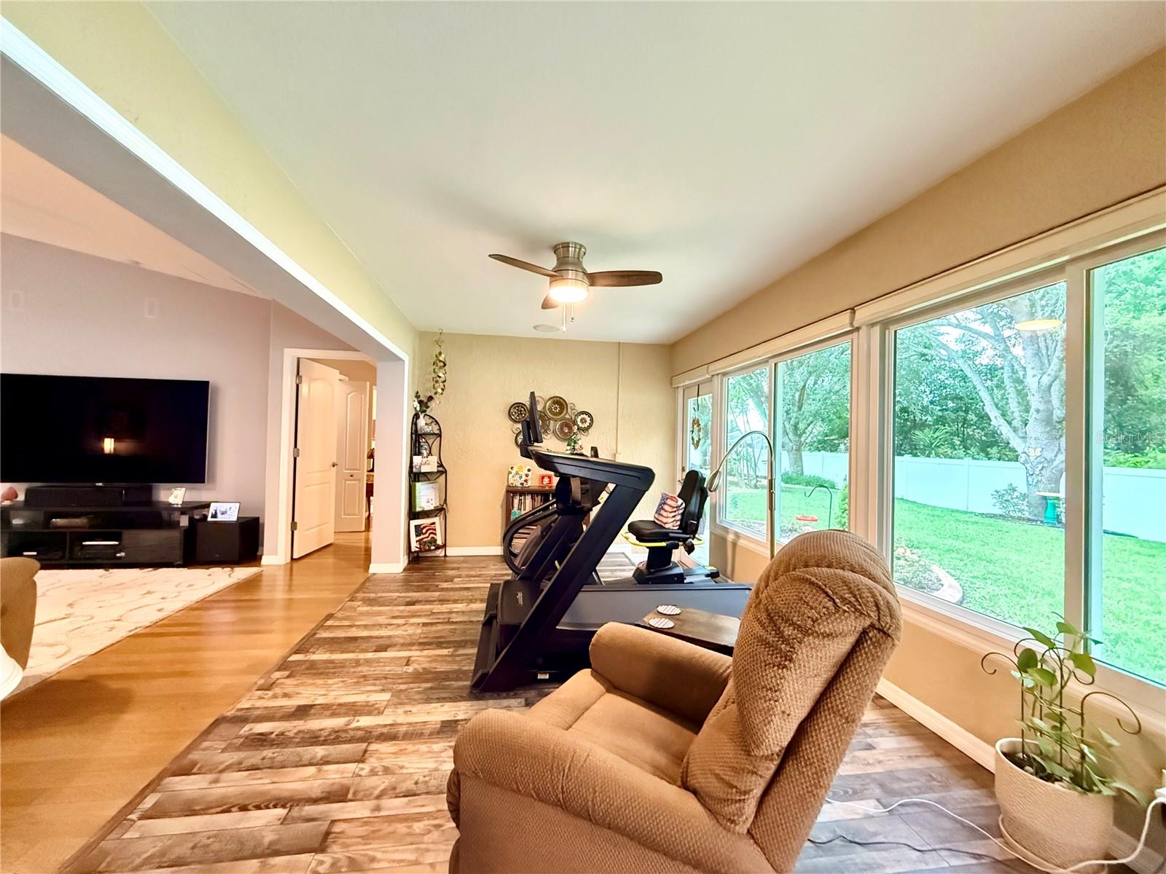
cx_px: 583
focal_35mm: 14
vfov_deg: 85.7
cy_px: 437
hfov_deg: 102.1
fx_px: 472
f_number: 2.2
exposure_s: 1/60
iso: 1250
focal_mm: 2.22
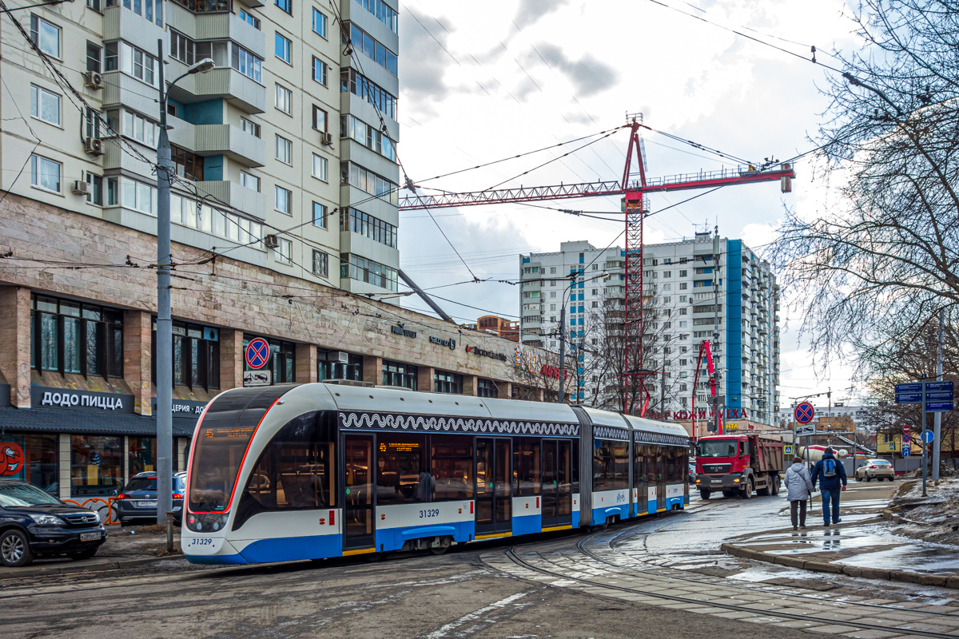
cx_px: 480
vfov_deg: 34.2
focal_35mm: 39
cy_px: 320
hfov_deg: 49.6
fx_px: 1039
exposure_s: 1/400
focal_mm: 14.57
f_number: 4
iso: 80
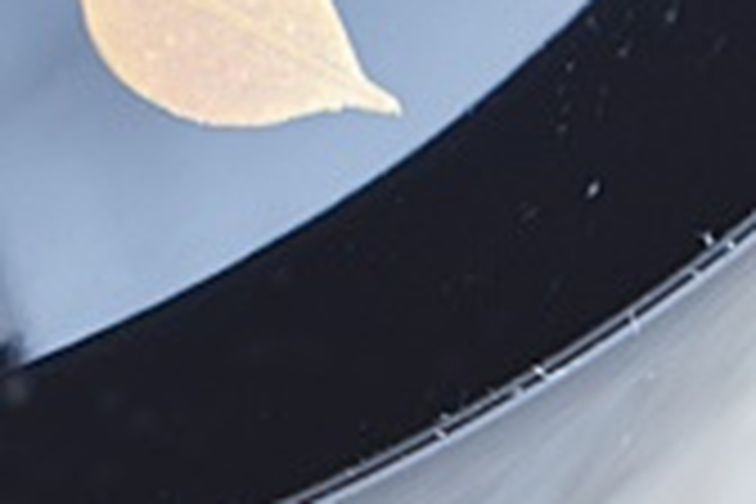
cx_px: -972
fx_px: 8239
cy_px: -542
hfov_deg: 5.1
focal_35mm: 392
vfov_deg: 3.5
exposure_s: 1/3
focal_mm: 55
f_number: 5.6
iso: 400
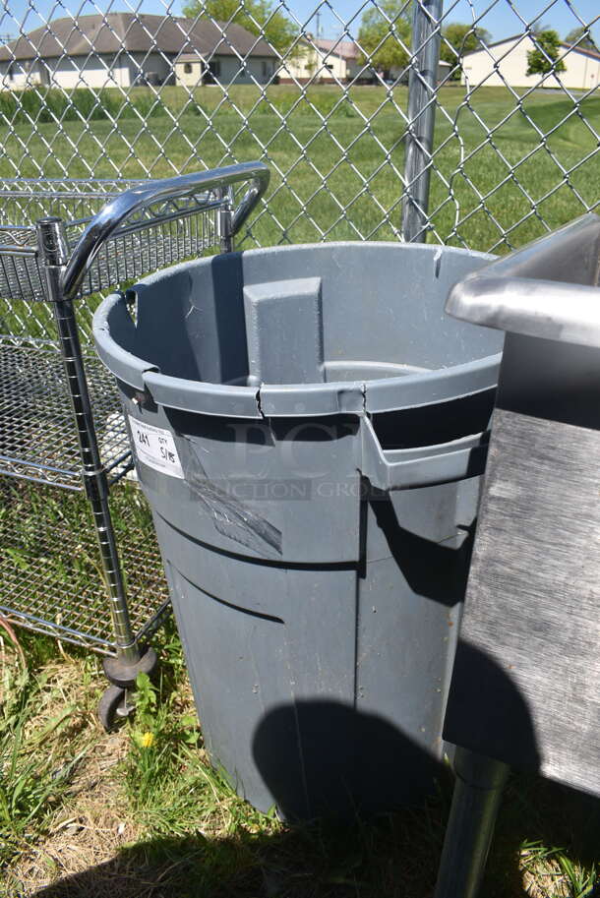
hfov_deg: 48.0
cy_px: 449
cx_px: 300
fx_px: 674
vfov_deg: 67.3
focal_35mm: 27
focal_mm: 18
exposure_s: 1/320
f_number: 7.1
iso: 100
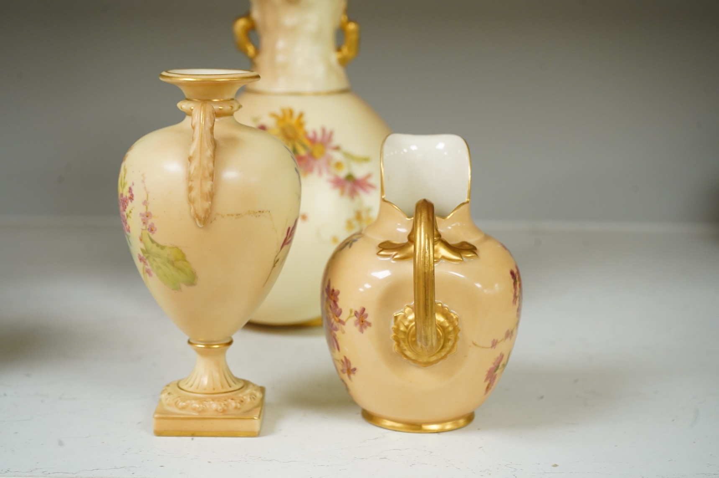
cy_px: 239
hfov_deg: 28.9
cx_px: 360
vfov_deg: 19.4
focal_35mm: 70
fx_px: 1397
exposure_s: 1/80
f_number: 8
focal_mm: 70
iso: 2500
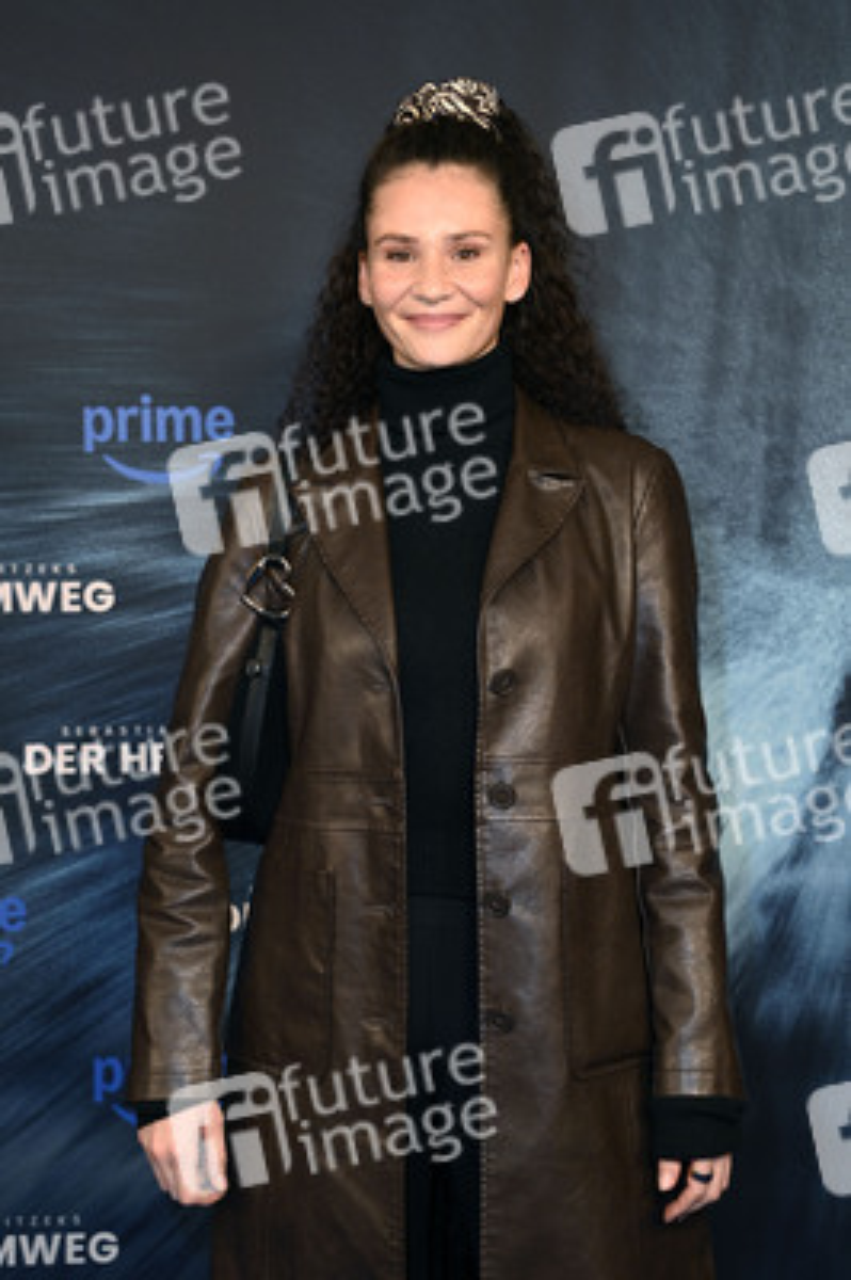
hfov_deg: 23.3
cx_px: 426
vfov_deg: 34.5
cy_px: 640
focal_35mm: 58
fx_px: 2060
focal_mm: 58
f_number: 5.6
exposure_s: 1/250
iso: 1600
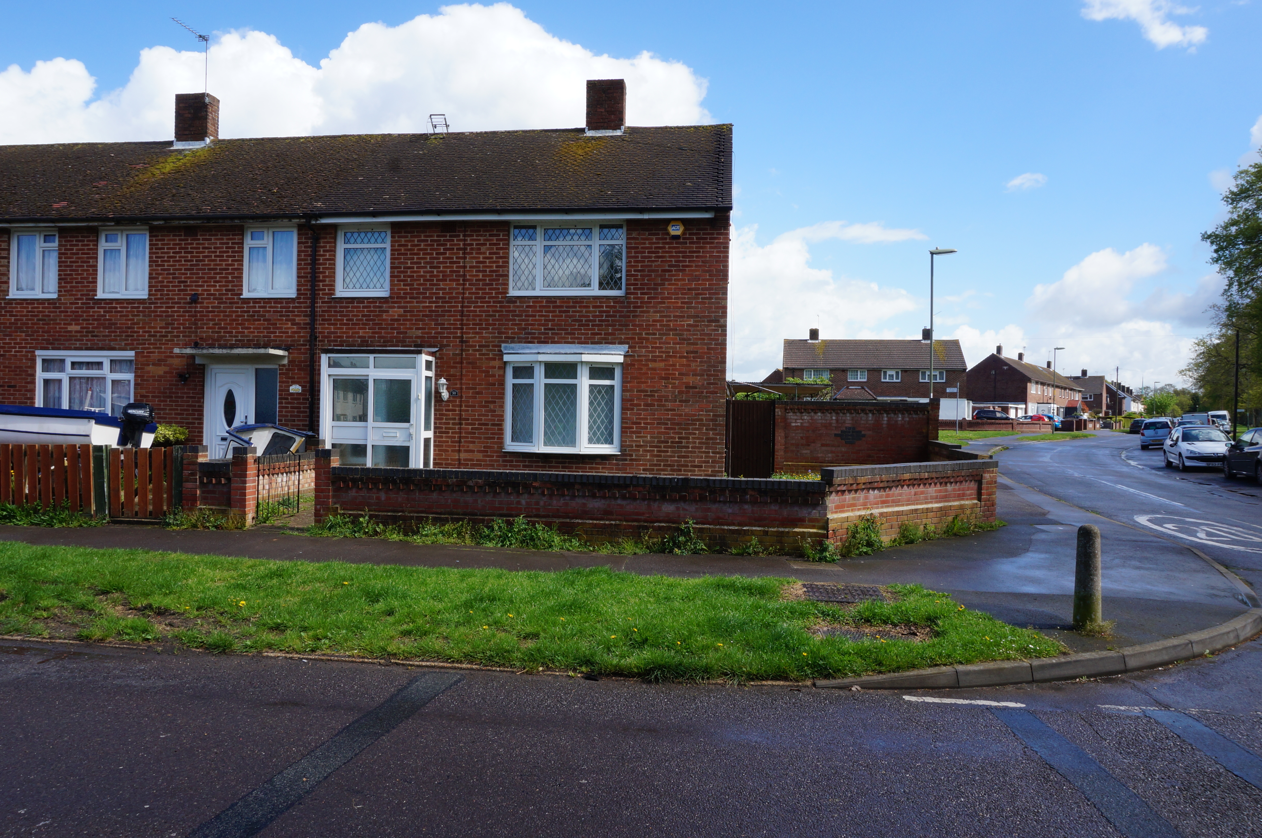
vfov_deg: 53.0
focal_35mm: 24
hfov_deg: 73.8
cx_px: 631
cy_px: 419
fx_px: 840
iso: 200
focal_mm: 16
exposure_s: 1/100
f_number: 16
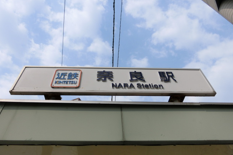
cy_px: 75
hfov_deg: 67.4
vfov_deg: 47.9
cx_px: 114
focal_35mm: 27
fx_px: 175
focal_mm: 4.5
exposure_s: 1/400
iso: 80
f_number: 7
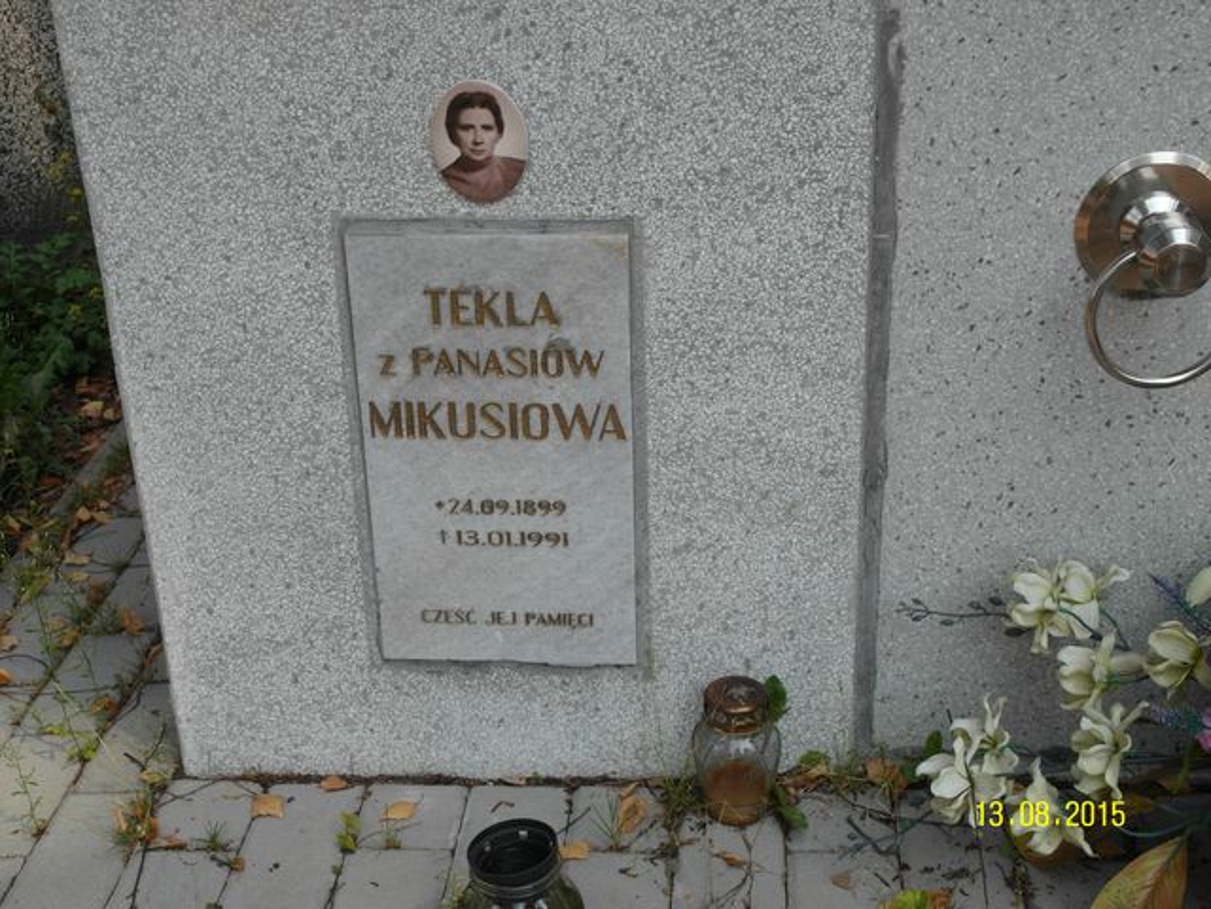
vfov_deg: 29.7
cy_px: 454
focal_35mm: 49
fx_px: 1714
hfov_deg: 38.9
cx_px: 606
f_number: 4.6
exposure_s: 1/350
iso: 80
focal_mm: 10.6
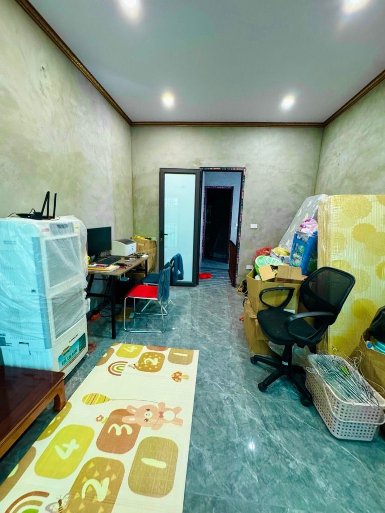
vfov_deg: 102.1
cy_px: 256
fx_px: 208
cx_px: 192
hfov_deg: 85.7
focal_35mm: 14
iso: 320
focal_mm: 2.22
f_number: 2.2
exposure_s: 1/50
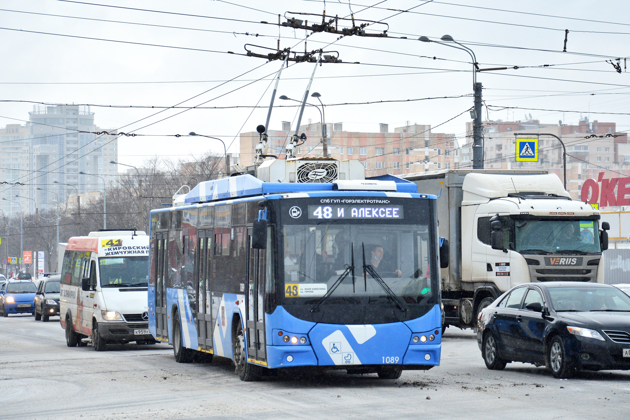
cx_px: 315
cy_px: 210
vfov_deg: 11.4
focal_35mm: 120
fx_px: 2100
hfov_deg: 17.1
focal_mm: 80
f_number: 5.6
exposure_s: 1/320
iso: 200
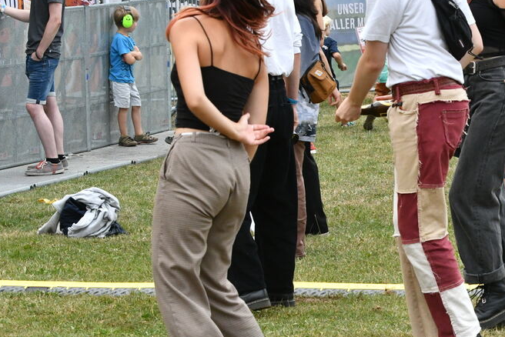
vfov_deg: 7.2
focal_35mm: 192
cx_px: 430
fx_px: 2694
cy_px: 163
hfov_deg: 10.7
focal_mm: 70
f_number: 9
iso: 2000
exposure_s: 1/320
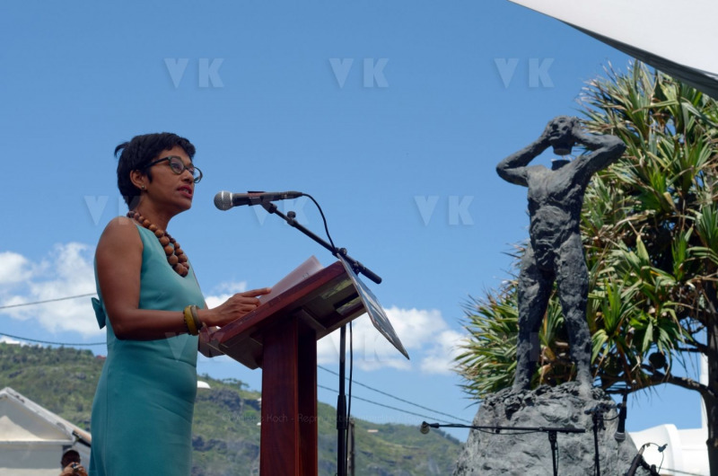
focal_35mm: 75
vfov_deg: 18.1
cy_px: 238
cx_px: 359
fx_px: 1493
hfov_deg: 27.0
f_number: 8
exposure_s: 1/320
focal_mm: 50
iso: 100
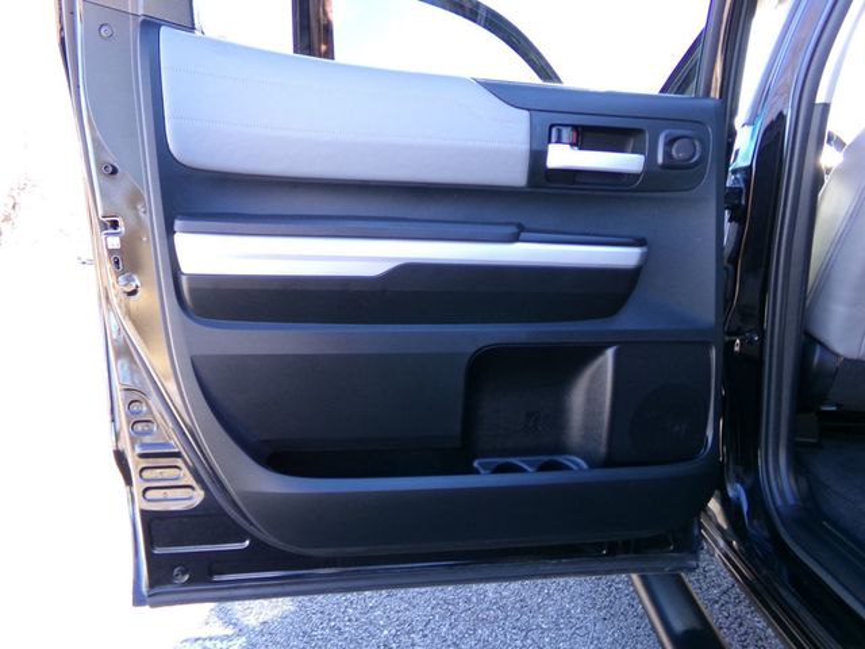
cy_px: 324
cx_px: 432
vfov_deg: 56.8
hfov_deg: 71.6
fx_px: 600
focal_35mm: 24
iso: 143
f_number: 3.7
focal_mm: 4.3
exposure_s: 1/34
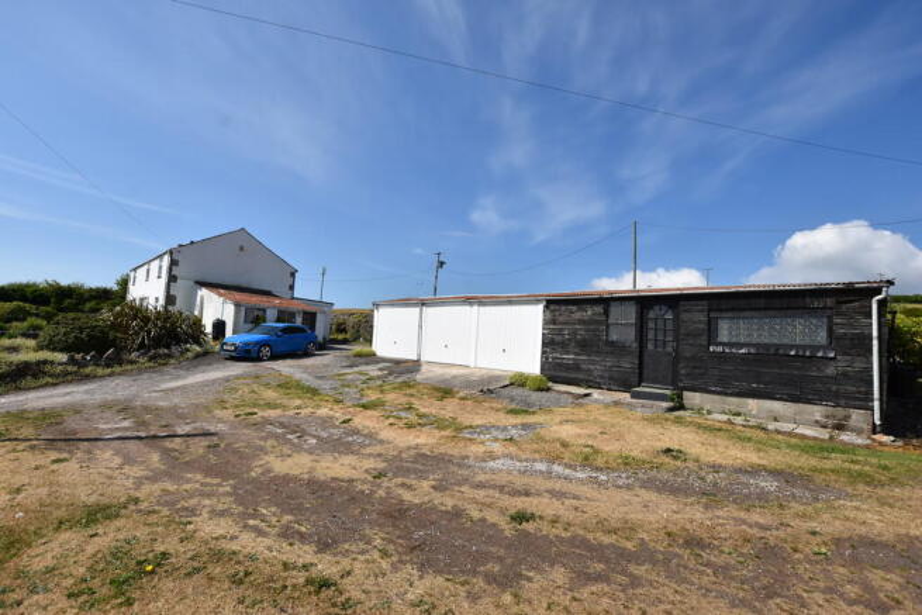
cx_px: 461
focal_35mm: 15
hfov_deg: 100.4
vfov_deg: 77.4
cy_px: 308
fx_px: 384
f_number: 8
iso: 140
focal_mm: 10
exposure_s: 1/500
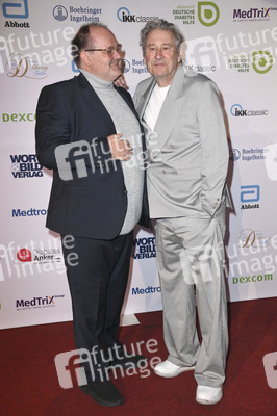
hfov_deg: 28.0
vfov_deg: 41.1
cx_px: 138
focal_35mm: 48
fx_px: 555
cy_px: 208
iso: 3200
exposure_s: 1/200
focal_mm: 48
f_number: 5.6
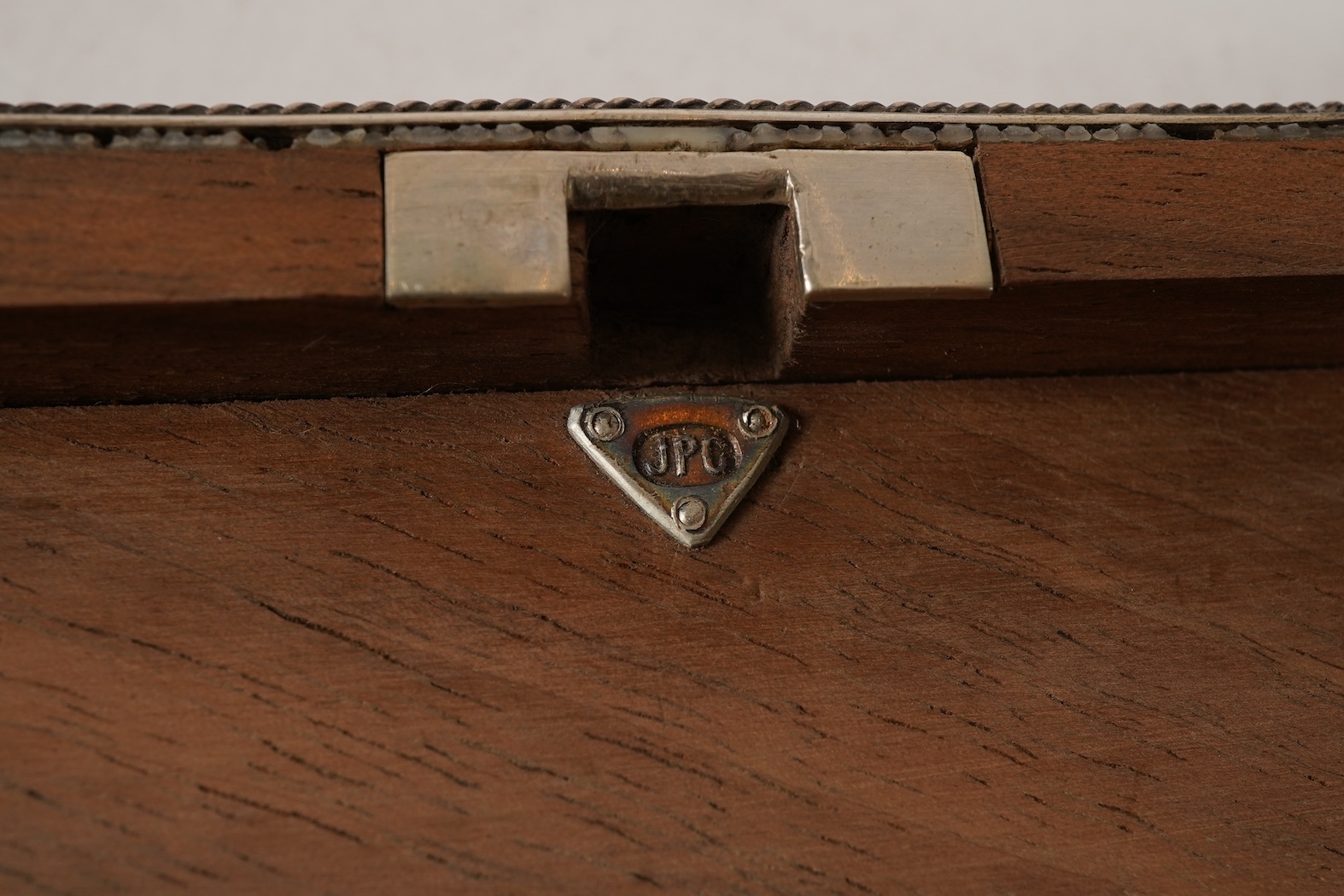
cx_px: 672
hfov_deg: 43.6
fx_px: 1680
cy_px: 448
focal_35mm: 45
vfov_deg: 29.9
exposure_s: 1/125
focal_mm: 30
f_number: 22
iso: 400
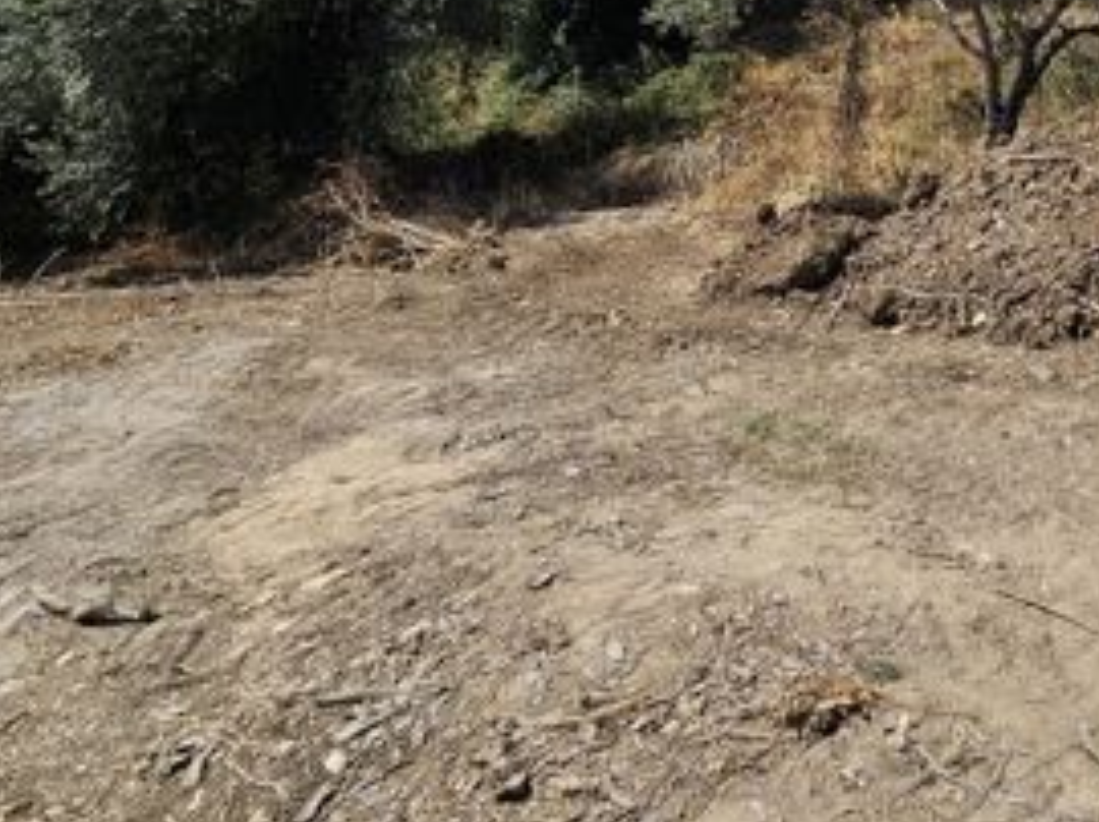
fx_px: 1078
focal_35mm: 34
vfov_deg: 32.3
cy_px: -228
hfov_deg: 45.7
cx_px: 1093
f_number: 2.2
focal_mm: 2.2
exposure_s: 1/2905
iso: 50
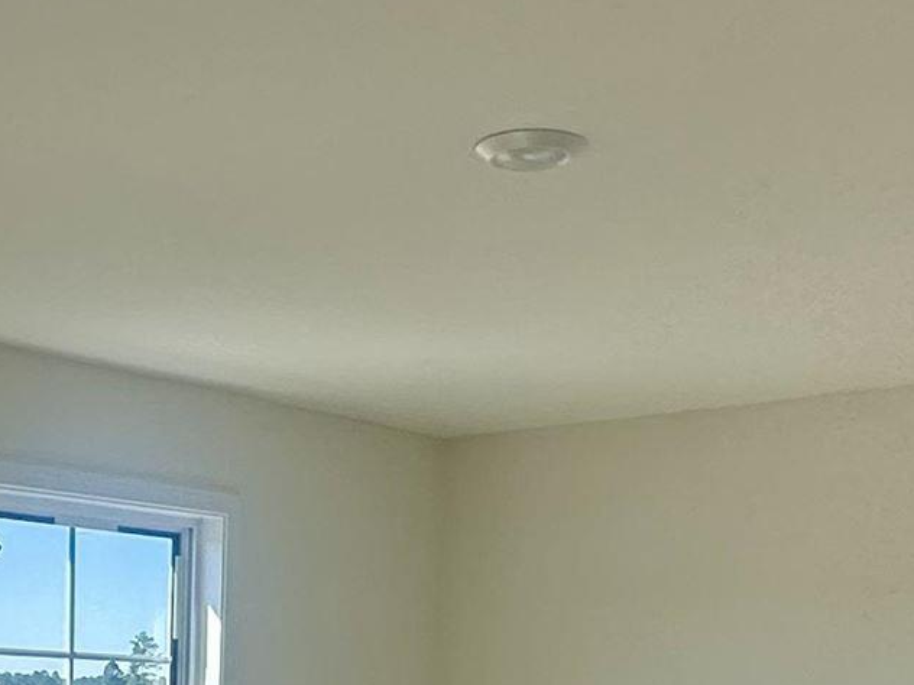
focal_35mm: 68
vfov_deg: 18.7
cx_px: 178
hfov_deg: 28.0
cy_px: 1072
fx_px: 1795
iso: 40
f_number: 2.2
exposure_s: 1/340
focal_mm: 2.22
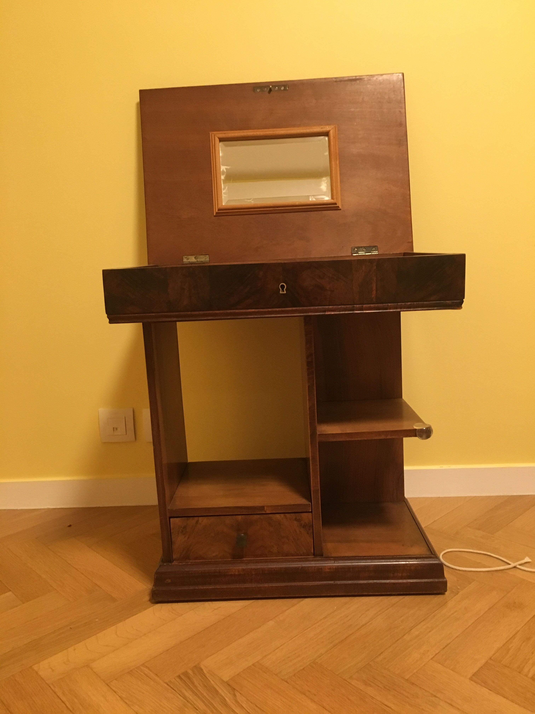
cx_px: 268
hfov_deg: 48.2
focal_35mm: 29
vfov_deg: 61.7
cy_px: 357
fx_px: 598
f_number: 2.2
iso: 200
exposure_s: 1/17
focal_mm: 4.15
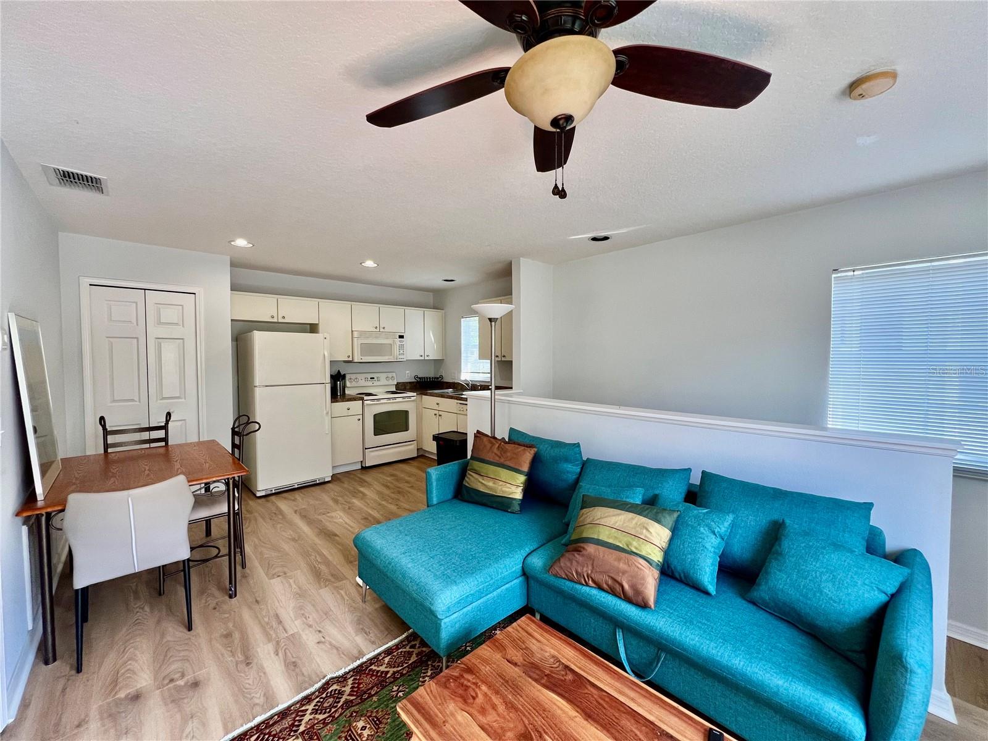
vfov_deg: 89.9
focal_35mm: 13
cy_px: 370
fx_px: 371
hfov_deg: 106.2
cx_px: 494
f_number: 1.8
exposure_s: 1/120
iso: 125
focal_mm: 1.57
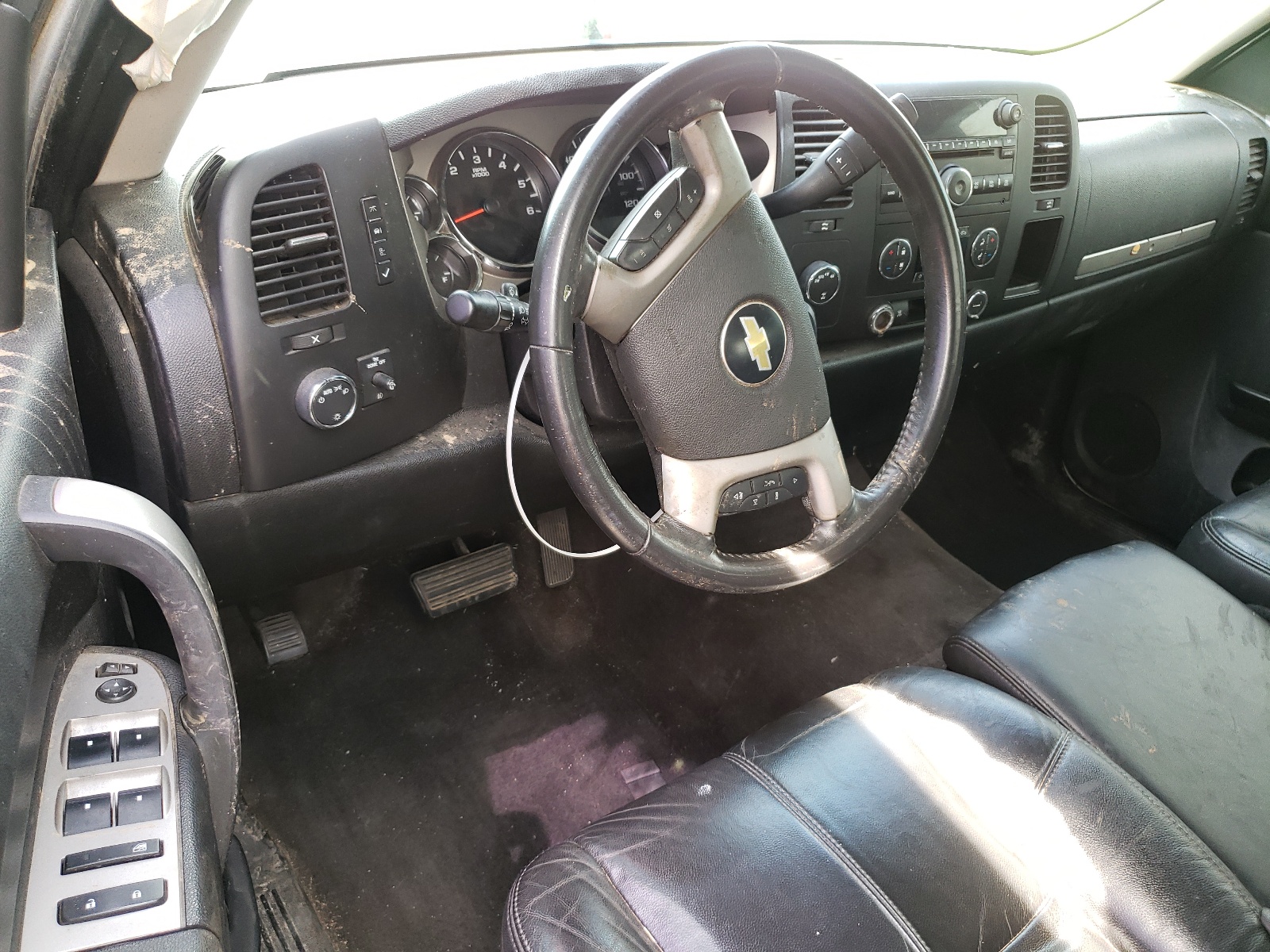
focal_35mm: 26
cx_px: 635
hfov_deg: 67.3
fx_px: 954
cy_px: 476
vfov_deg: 53.1
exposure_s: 1/60.2
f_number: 1.5
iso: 94
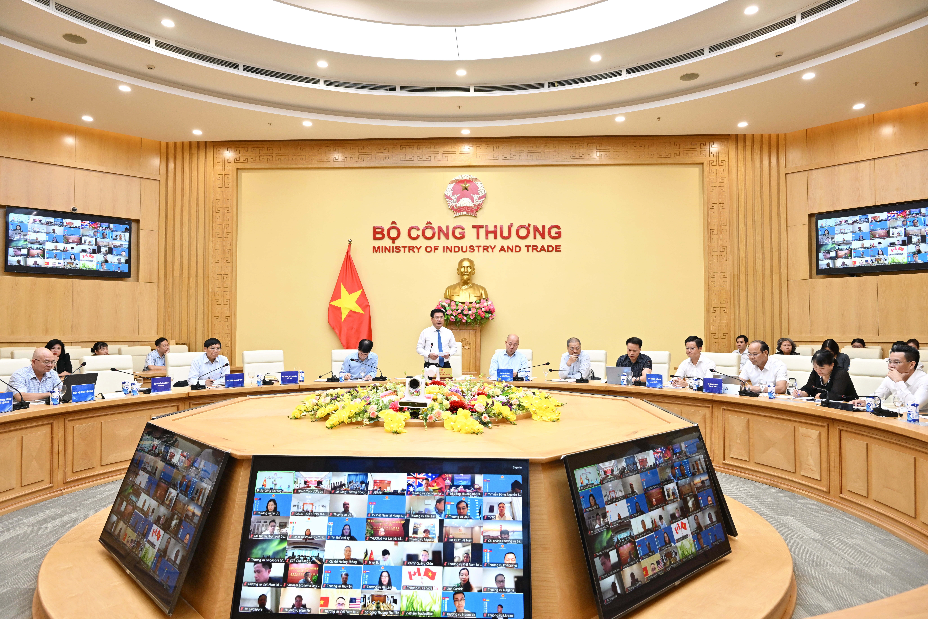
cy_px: 310
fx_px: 619
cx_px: 464
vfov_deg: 53.1
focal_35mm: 24
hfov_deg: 73.7
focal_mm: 24
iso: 1000
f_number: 5.6
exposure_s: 1/100
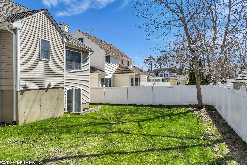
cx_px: 124
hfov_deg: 71.5
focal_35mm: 25
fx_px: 172
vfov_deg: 51.3
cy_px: 78
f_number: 2.8
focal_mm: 12.29
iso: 100
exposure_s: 1/1600
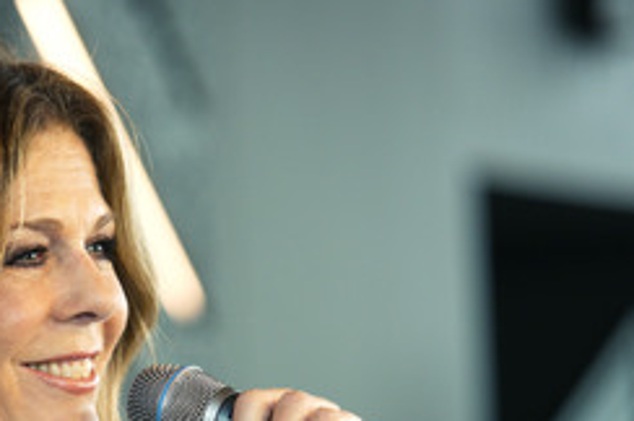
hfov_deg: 8.2
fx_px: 4397
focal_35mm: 250
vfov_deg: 5.5
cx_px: 53
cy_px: 379
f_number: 3.5
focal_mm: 135
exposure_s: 1/200
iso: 1600
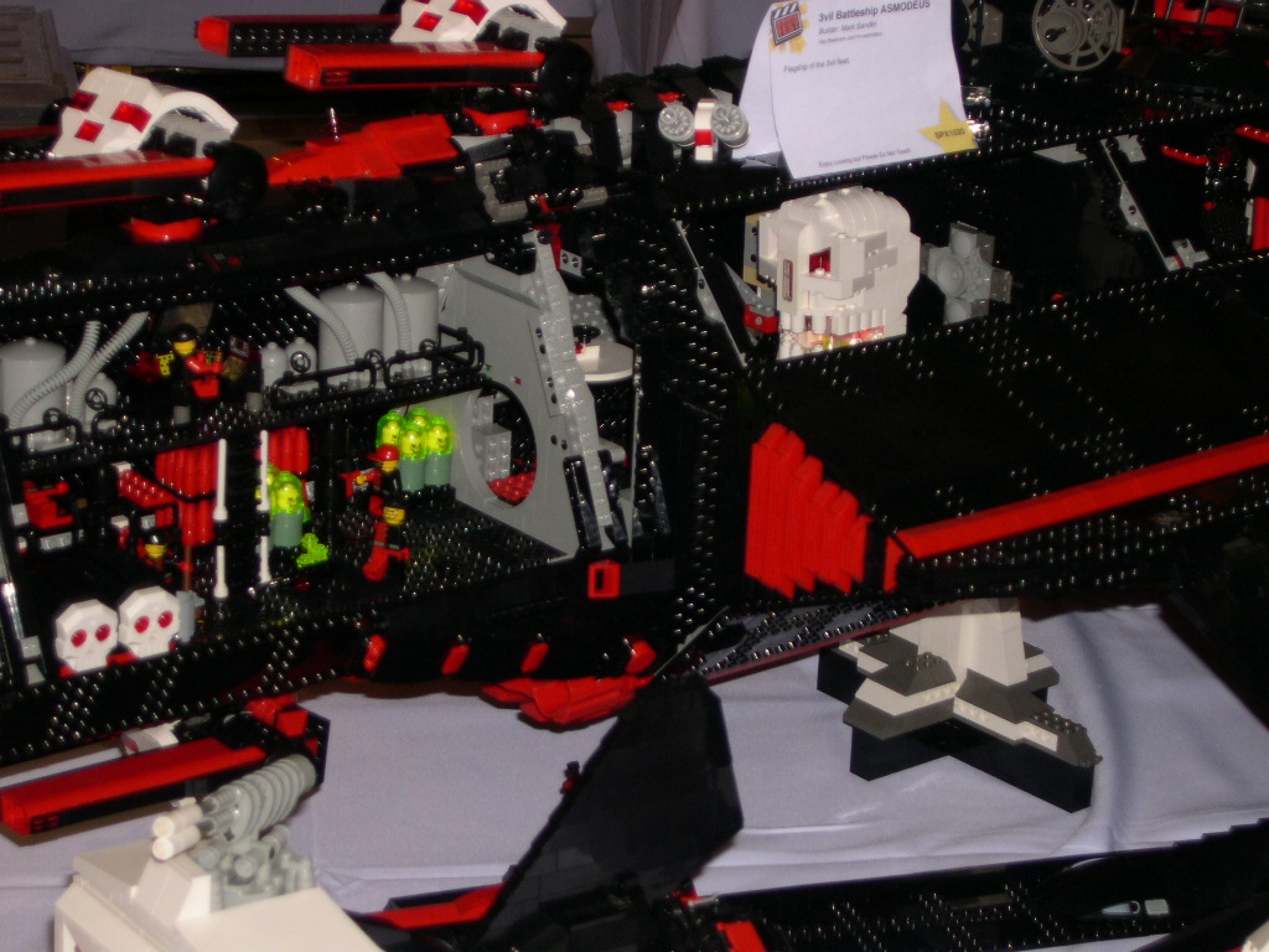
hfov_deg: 21.3
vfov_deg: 16.1
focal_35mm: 92
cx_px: 634
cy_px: 476
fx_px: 3373
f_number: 4.5
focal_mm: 19.5
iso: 150
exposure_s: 1/60
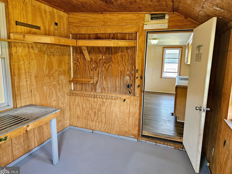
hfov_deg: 71.6
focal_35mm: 24
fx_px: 161
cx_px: 111
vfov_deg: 56.8
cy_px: 86
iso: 400
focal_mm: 5.4
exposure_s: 1/120
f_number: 1.8
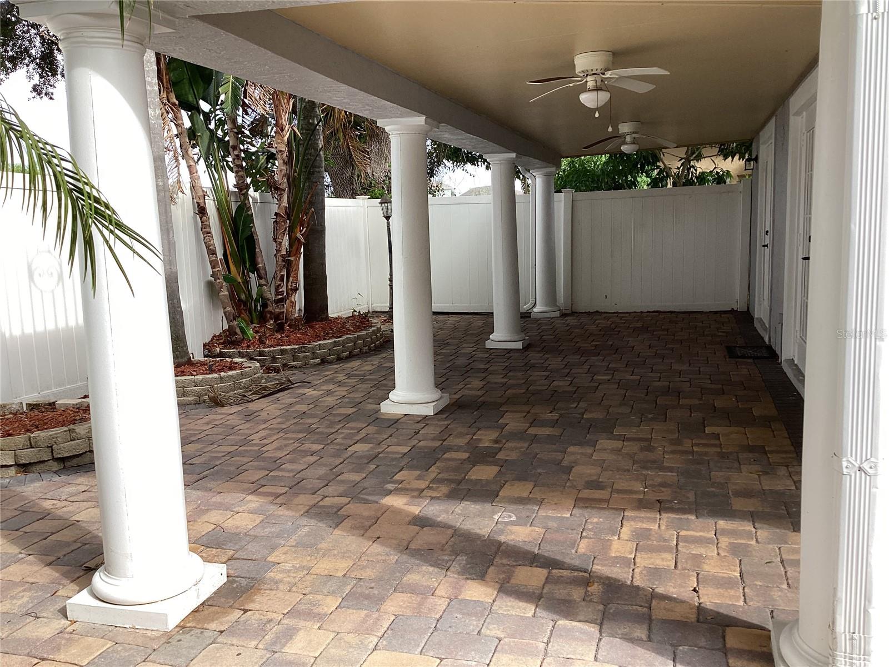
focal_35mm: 31
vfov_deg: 45.4
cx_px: 444
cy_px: 334
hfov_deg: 58.4
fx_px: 796
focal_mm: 3.3
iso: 25
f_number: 2.4
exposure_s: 1/247
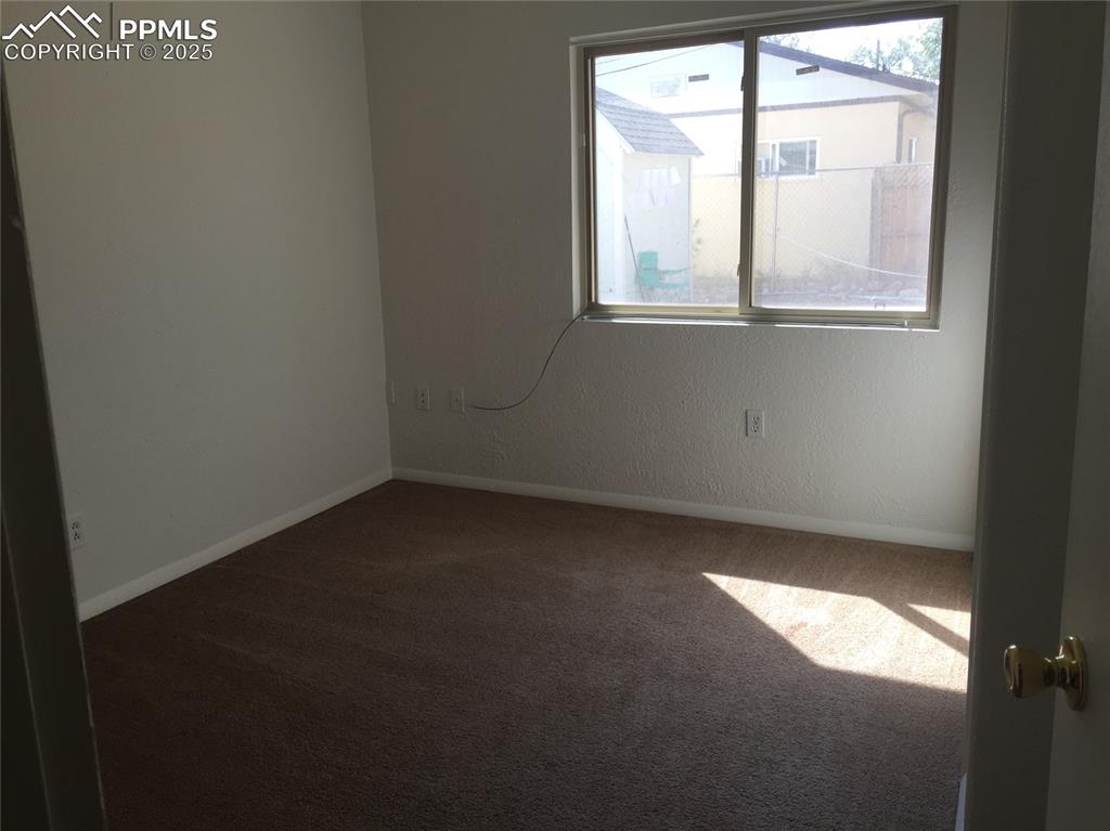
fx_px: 929
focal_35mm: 29
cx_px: 555
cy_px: 416
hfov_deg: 61.7
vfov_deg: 48.2
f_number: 2.2
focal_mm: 4.15
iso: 32
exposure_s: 1/124
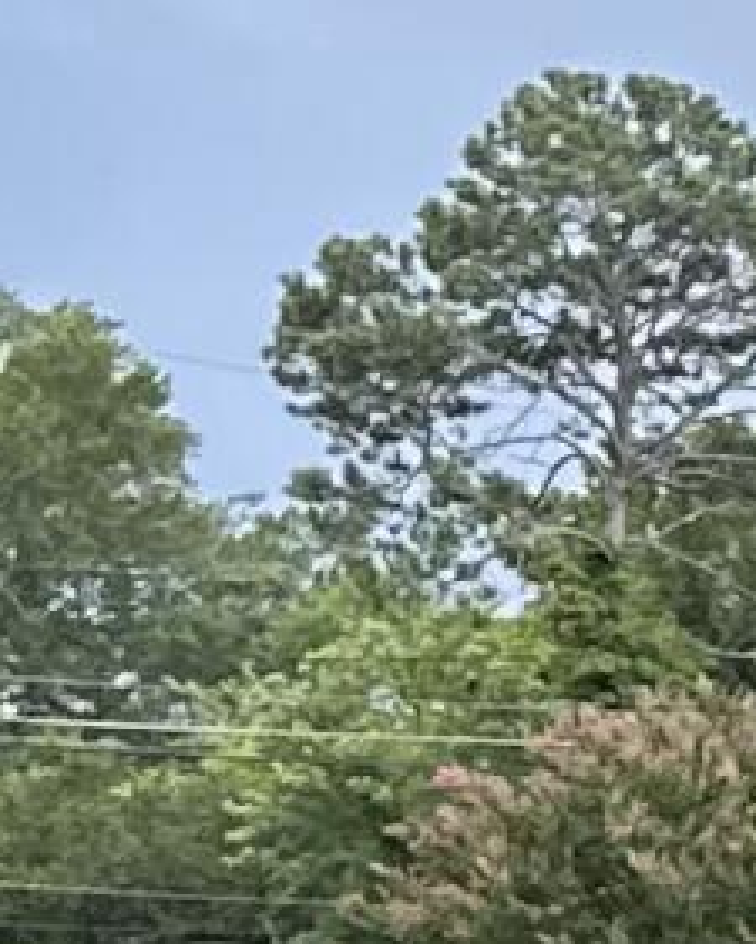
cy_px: 1196
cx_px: 2822
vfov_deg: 7.6
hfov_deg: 5.5
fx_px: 6988
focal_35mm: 250
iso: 80
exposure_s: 1/740
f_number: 1.78
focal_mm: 6.86
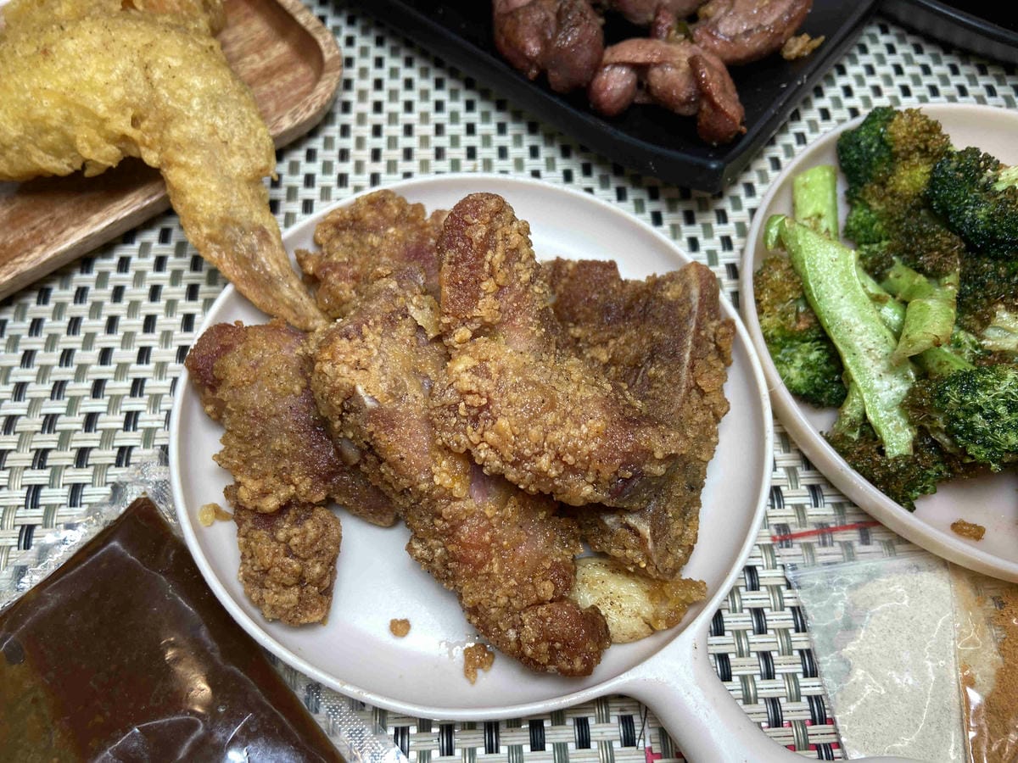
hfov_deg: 67.3
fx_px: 765
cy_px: 382
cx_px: 509
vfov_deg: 53.1
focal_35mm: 26
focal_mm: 4.25
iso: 32
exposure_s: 1/120
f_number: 1.8
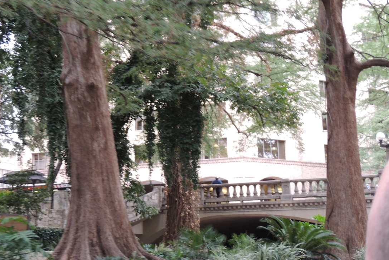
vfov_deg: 27.5
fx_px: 530
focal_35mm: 49
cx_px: 169
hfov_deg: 40.3
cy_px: 111
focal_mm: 7.1
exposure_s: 1/30
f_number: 3.3
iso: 400
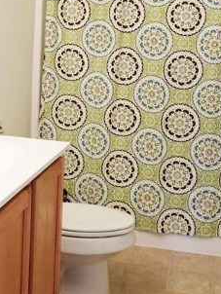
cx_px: 76
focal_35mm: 61
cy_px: 79
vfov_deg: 31.2
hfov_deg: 24.0
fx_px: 519
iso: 400
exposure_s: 1/30
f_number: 3.5
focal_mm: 4.1
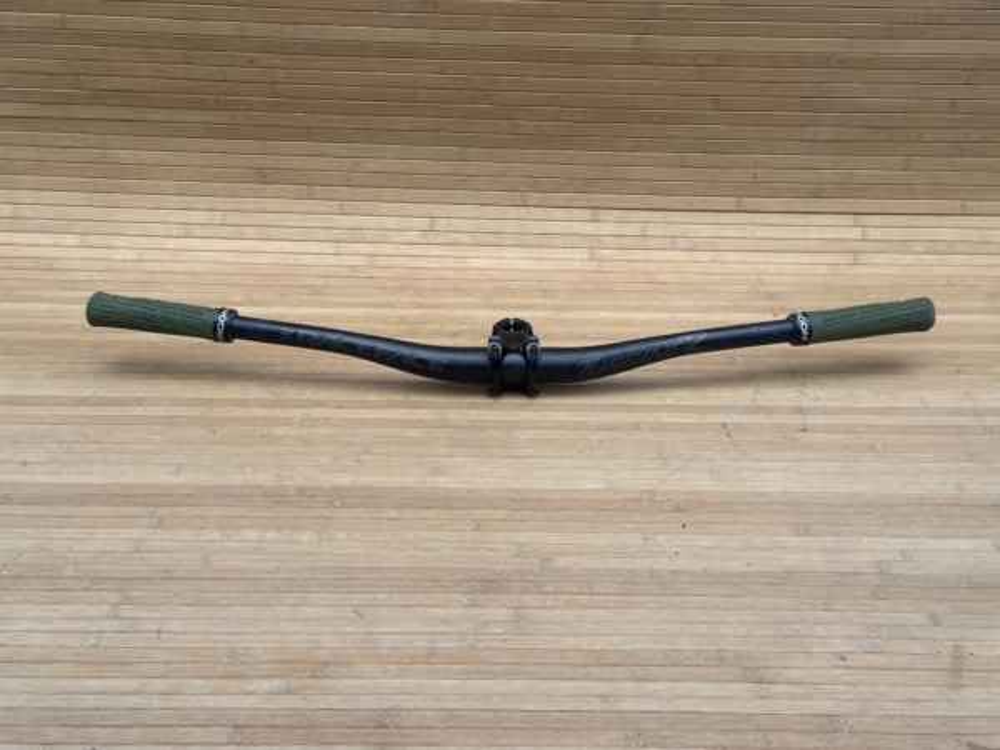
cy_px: 375
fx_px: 1387
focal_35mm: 48
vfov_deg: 30.3
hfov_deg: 39.7
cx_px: 500
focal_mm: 6.86
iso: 64
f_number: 1.78
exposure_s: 1/608
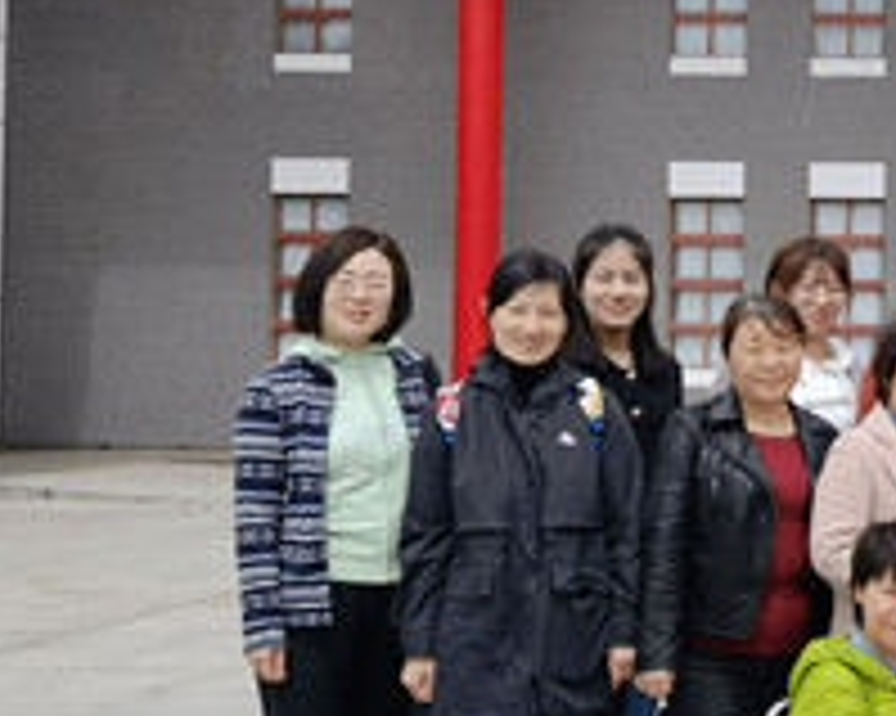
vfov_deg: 17.8
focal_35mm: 86
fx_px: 2279
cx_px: 1238
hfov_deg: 20.0
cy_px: 250
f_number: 1.9
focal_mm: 6.67
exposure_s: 1/3322
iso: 50
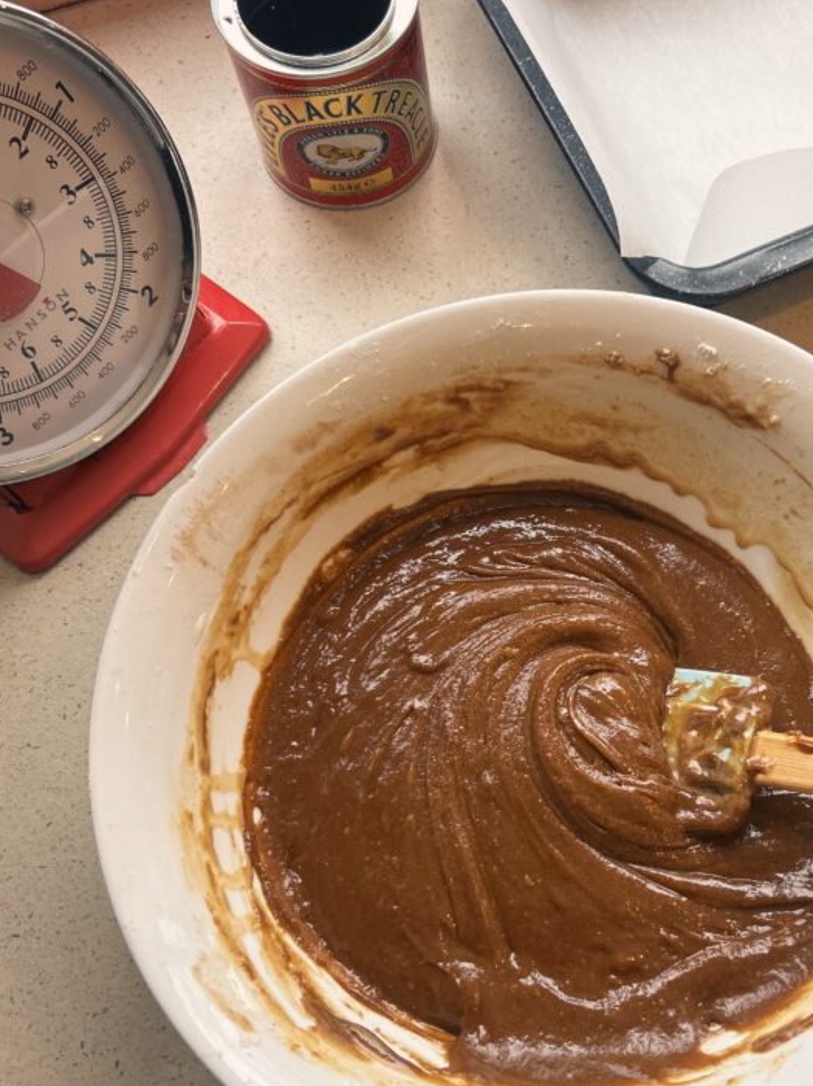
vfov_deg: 48.9
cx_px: 551
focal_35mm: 38
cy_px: 589
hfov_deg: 37.2
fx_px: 1191
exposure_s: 1/100
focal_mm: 5.7
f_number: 1.5
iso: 100
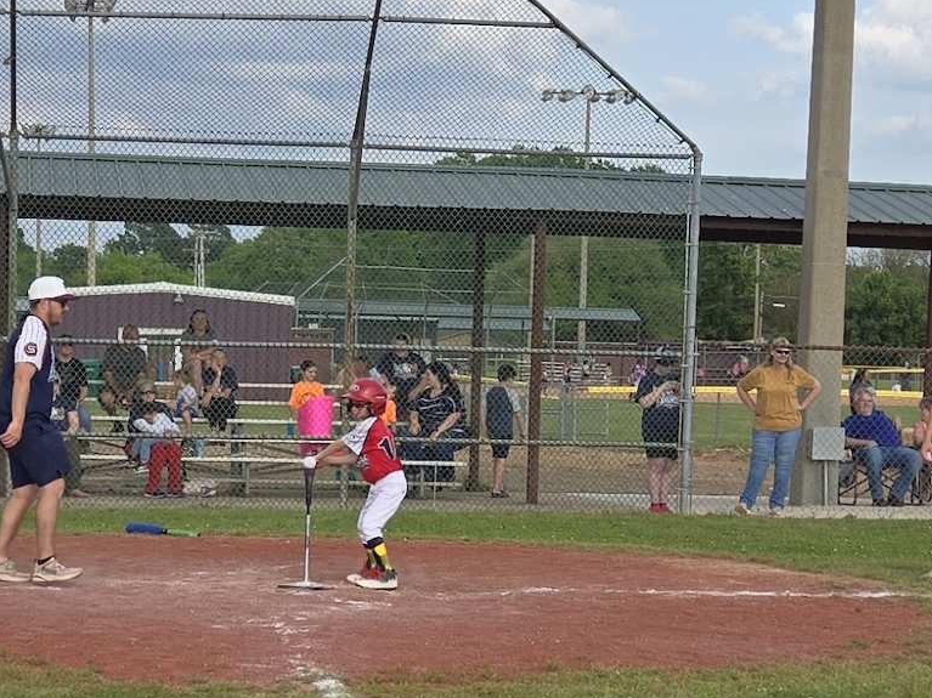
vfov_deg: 46.2
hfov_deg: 59.5
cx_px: 372
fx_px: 808
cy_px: 449
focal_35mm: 30
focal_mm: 5.4
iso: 25
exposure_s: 1/1235
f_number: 1.8
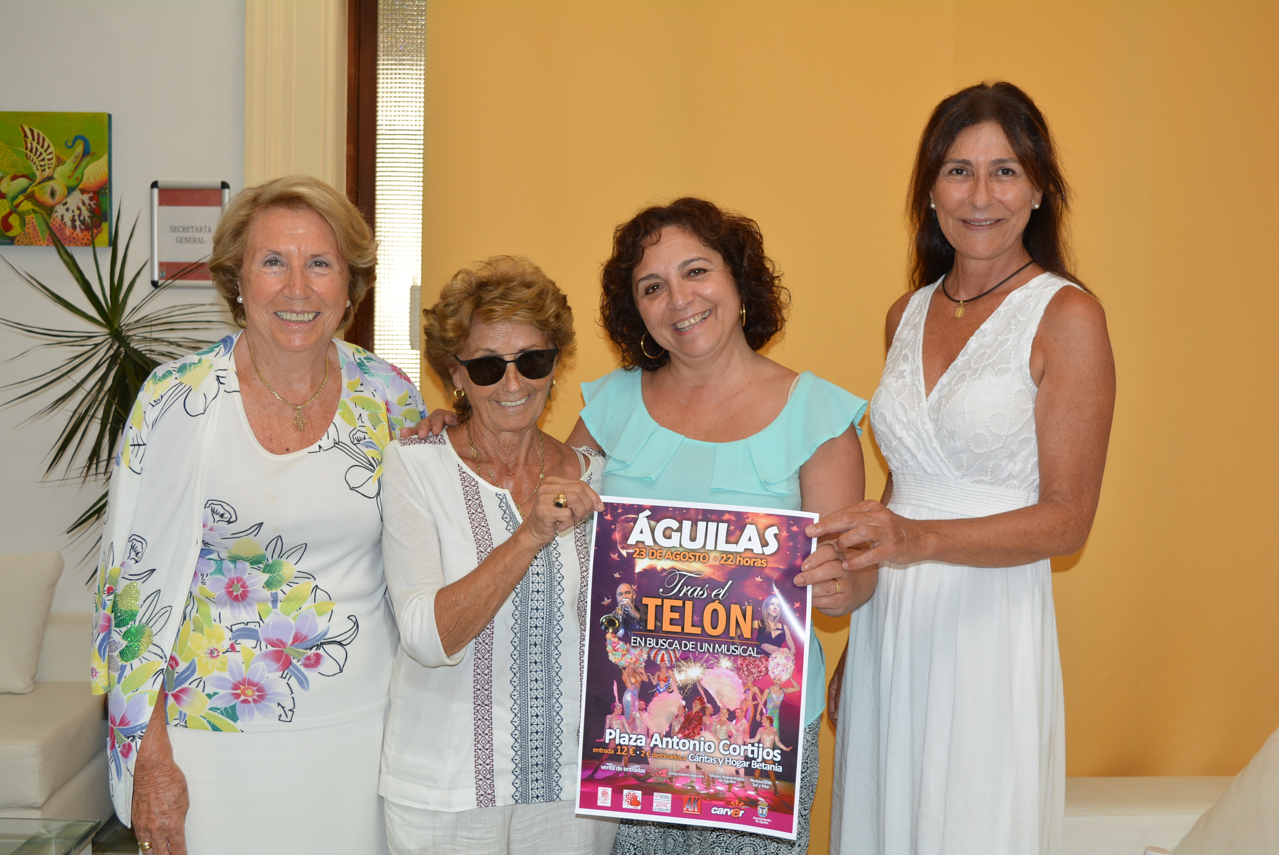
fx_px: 1440
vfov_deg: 33.1
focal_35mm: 40
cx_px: 640
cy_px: 428
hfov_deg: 47.9
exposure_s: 1/200
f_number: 5
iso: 400
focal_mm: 27
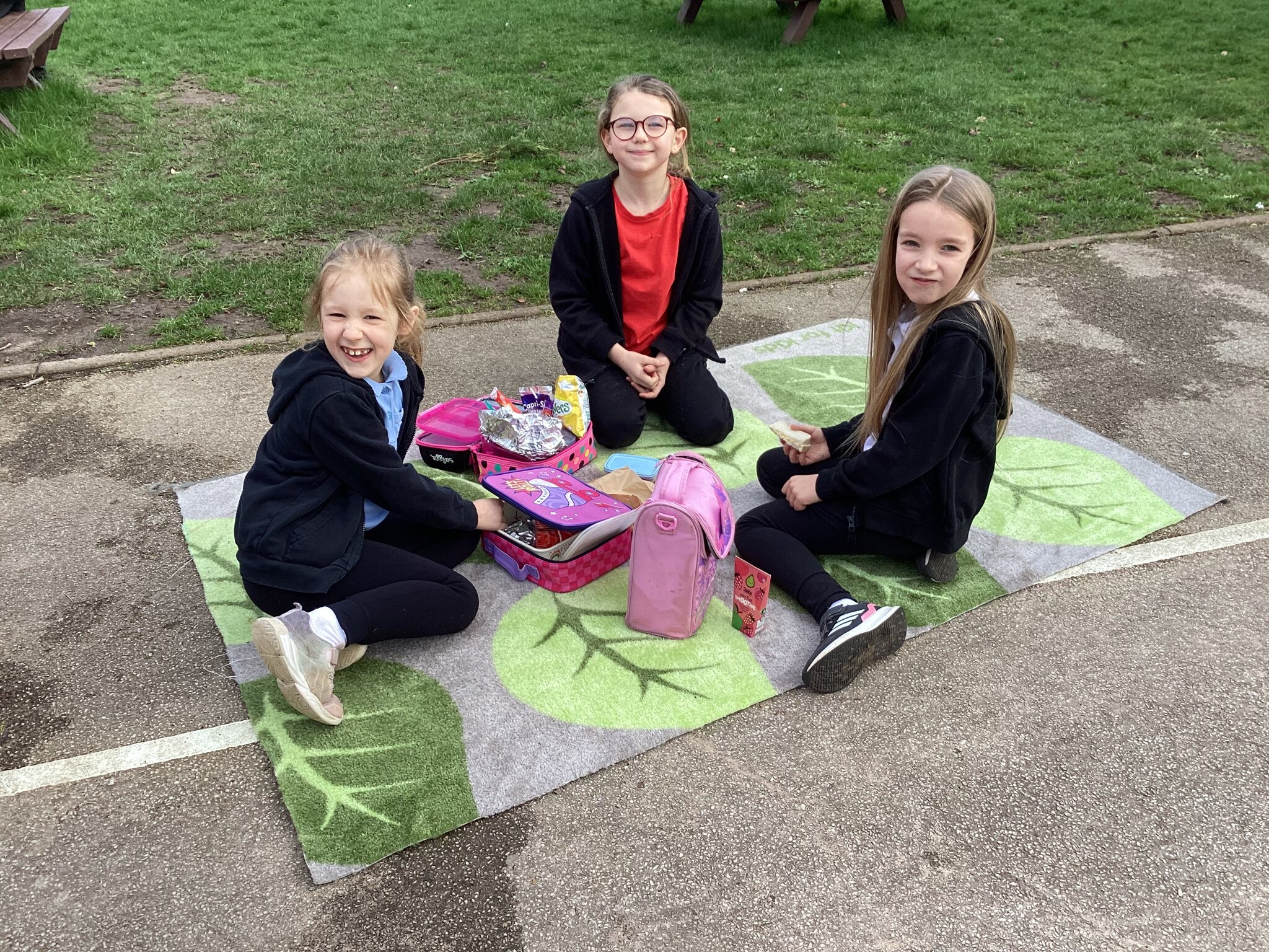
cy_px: 476
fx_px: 1136
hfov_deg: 58.4
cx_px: 634
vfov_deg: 45.4
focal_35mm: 31
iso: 25
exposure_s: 1/338
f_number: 2.4
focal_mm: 3.3
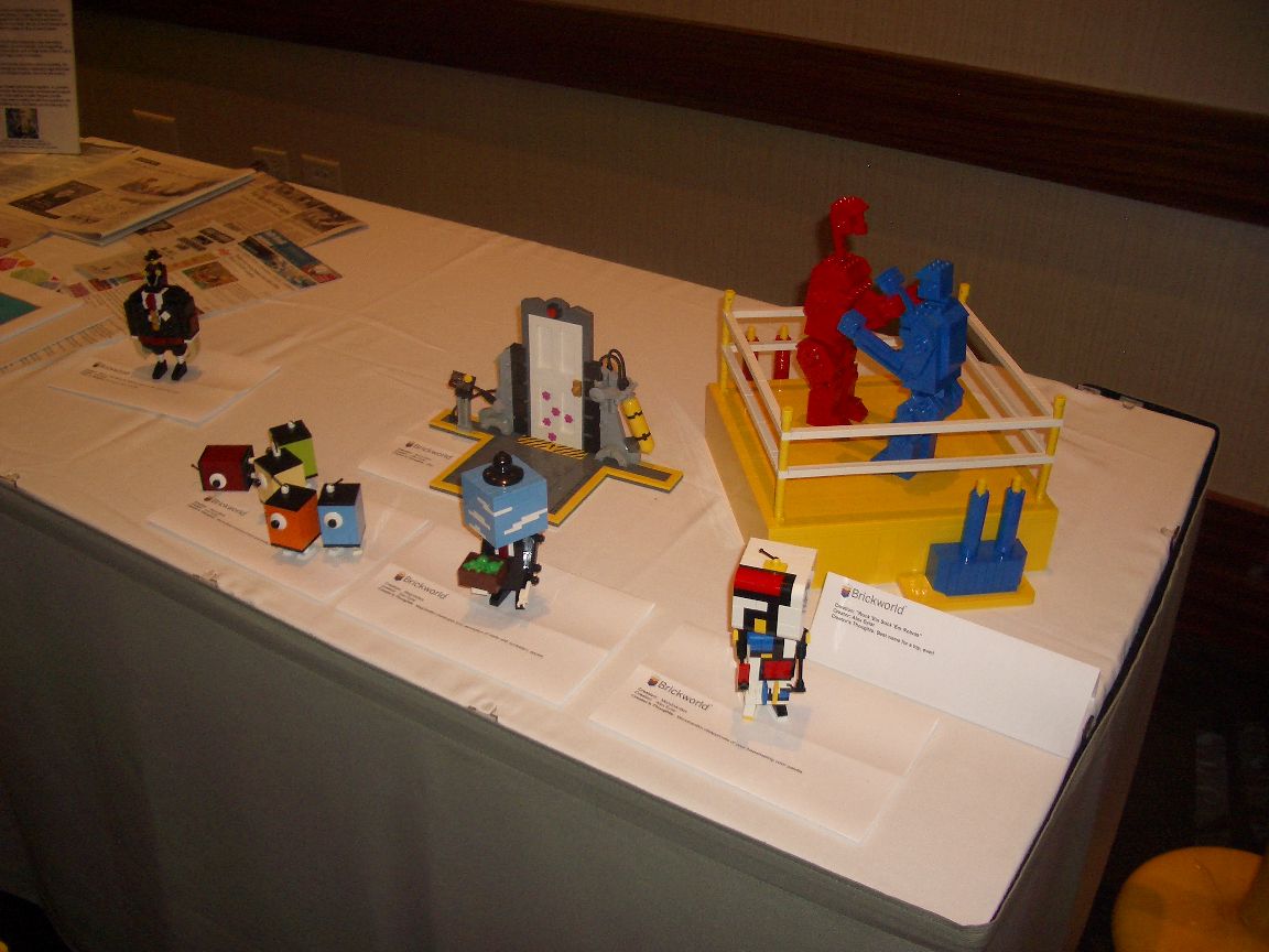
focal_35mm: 35
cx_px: 634
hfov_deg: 52.6
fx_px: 1283
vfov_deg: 40.7
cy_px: 476
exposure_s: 1/60
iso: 100
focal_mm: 5.8
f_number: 2.6
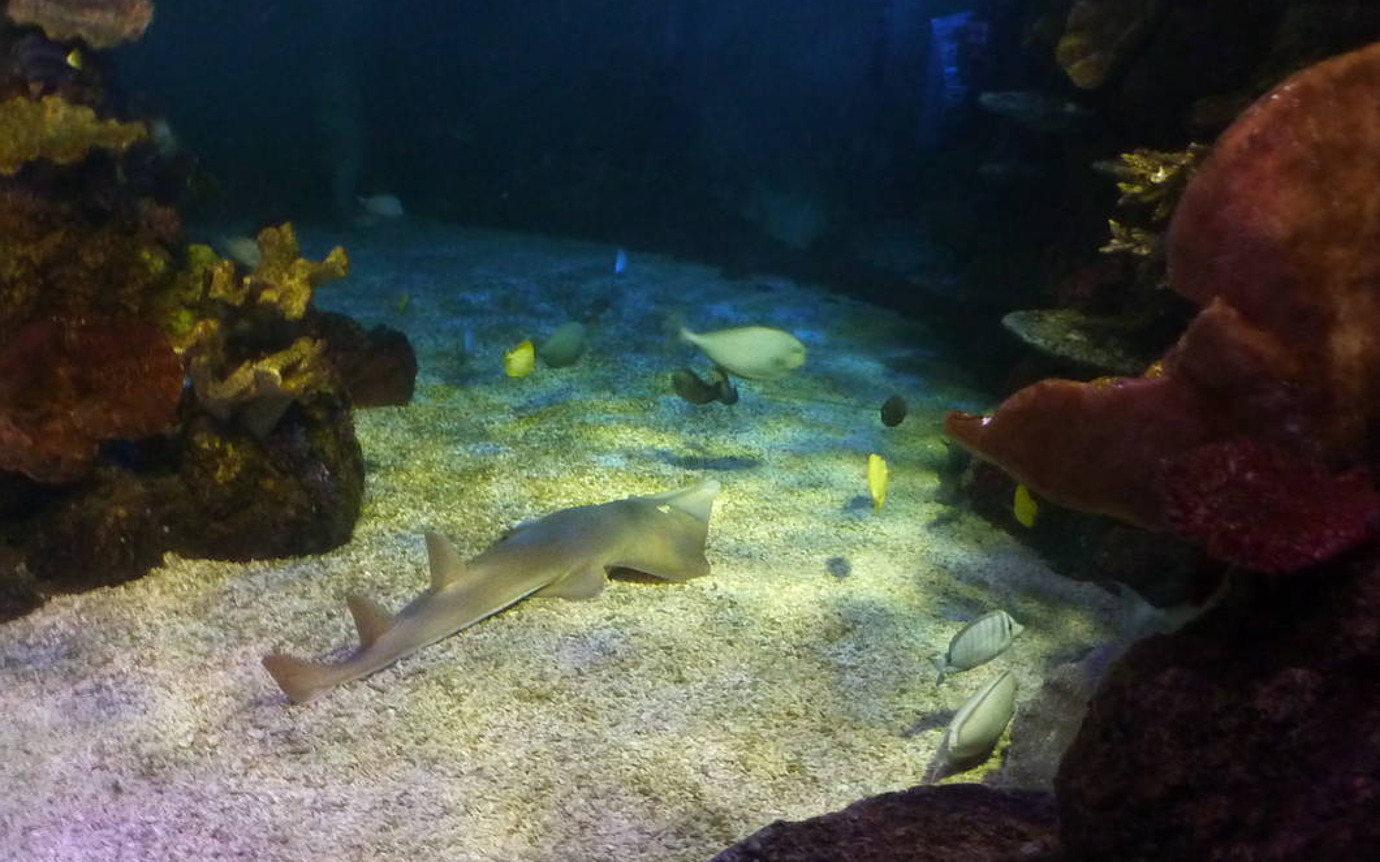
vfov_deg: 31.2
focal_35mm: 40
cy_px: 690
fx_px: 1504
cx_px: 353
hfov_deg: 47.5
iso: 400
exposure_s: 1/13
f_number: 3.3
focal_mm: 4.1
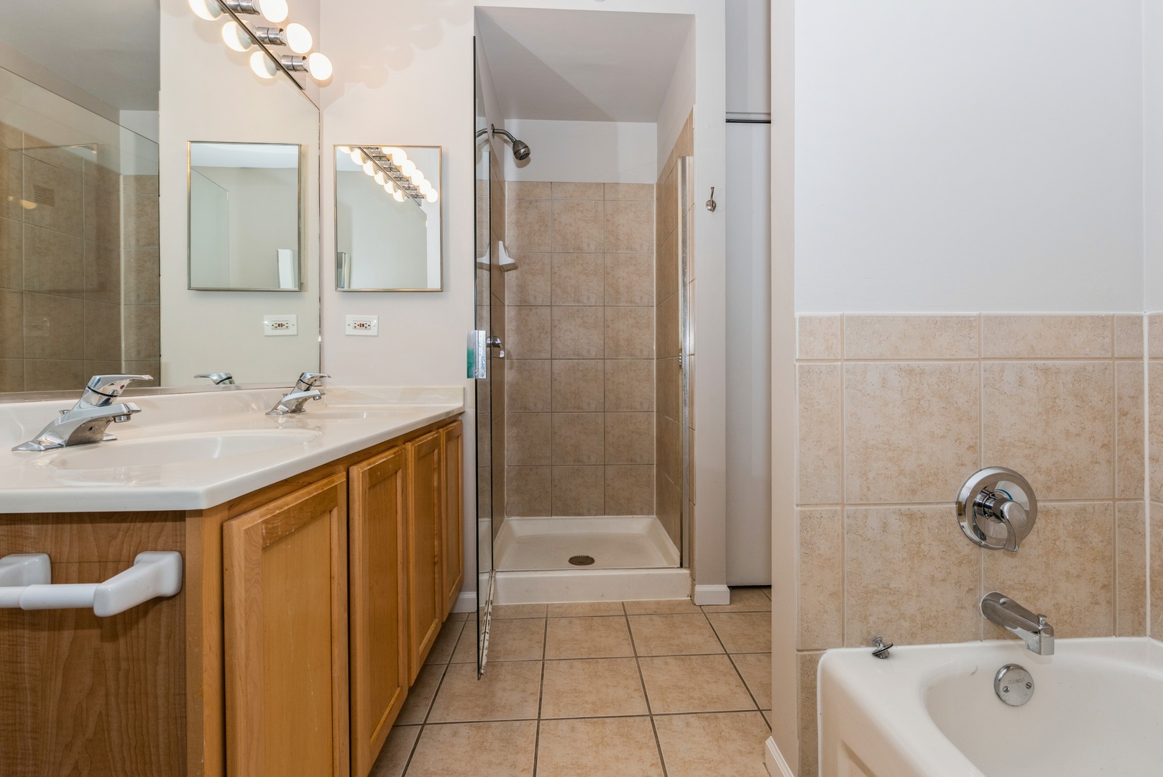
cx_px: 582
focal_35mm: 17
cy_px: 388
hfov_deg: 93.3
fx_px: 549
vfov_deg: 70.5
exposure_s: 1/25
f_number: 11
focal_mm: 17
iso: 250
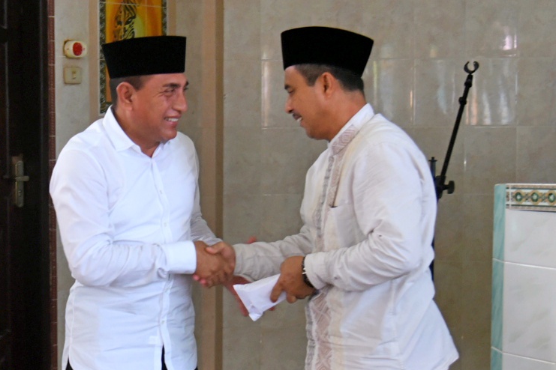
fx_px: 927
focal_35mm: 60
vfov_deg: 22.6
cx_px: 227
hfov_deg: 33.3
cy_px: 204
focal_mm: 44
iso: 1600
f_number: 4
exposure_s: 1/100
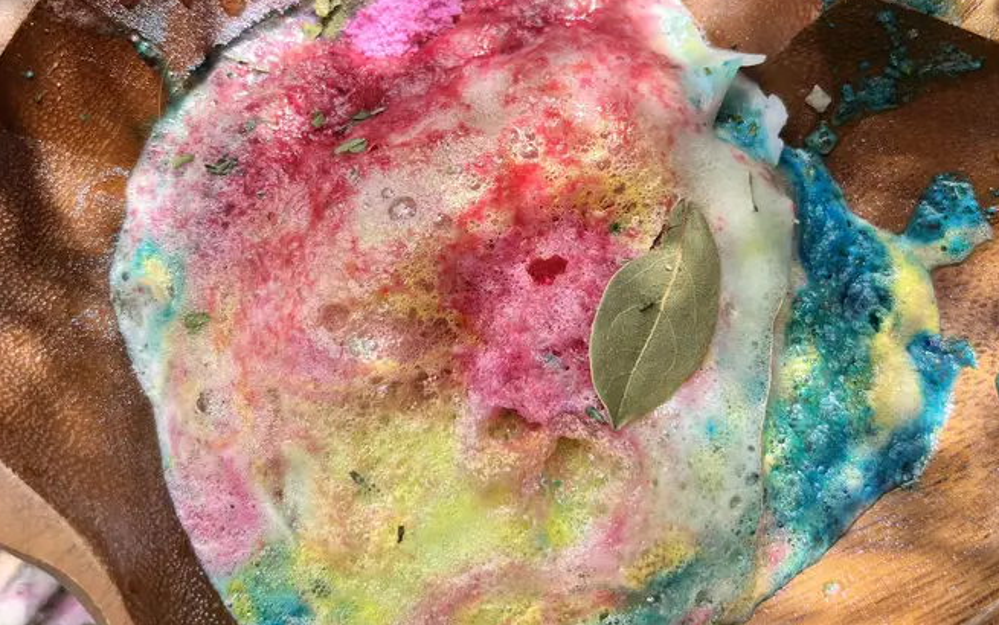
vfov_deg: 34.3
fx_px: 1008
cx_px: 502
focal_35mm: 37
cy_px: 236
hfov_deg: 52.7
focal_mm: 5.1
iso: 50
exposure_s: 1/1294
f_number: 1.6
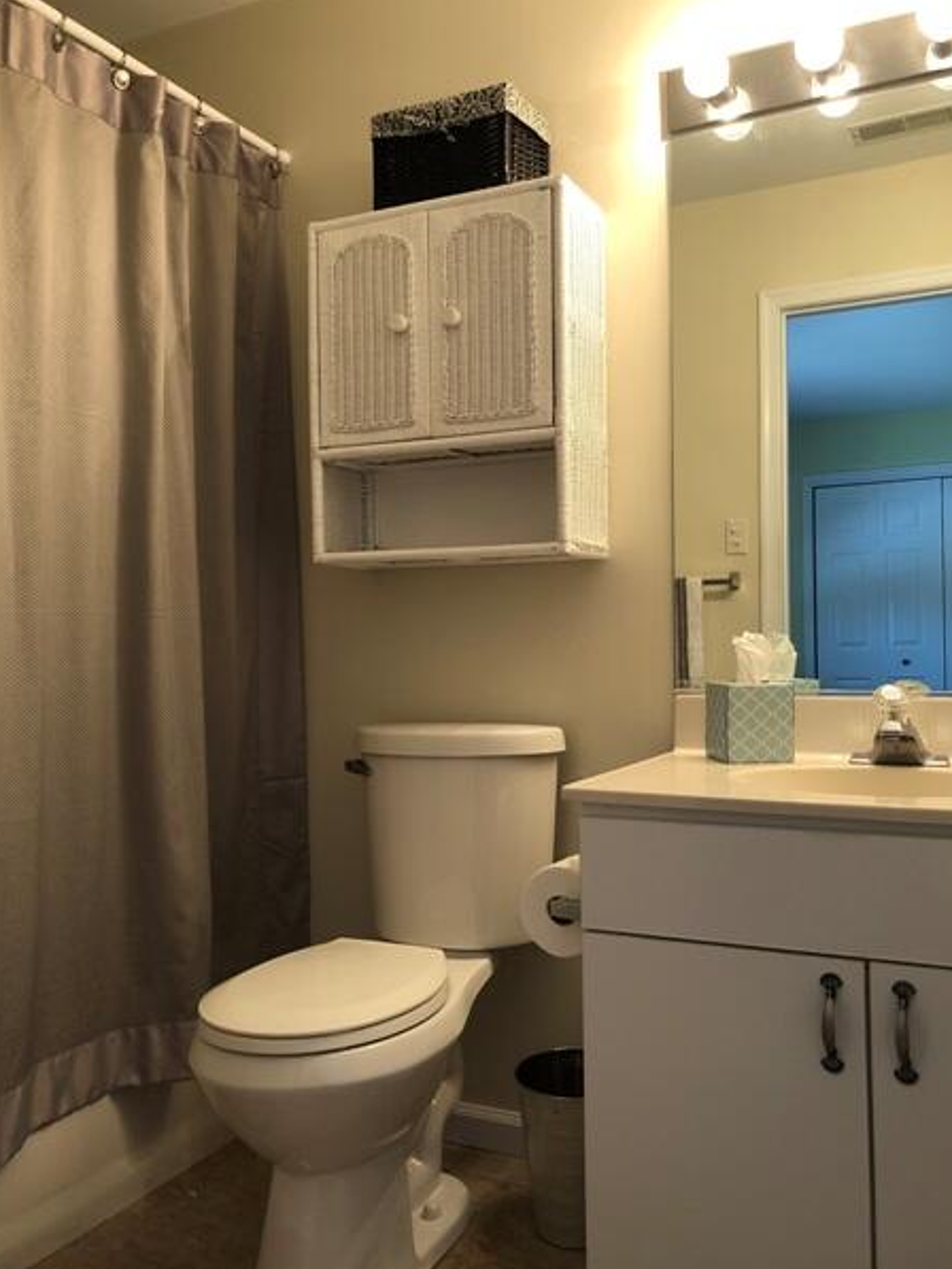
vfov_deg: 60.0
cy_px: 638
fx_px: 1100
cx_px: 497
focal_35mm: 30
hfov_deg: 46.8
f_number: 1.8
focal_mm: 4
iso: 40
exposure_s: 1/20
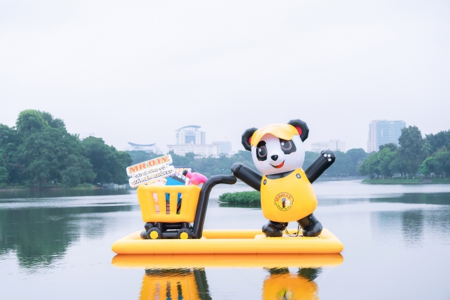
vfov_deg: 19.4
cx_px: 225
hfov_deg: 28.8
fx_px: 875
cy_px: 150
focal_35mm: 70
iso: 500
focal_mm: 70
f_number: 2.8
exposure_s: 1/125
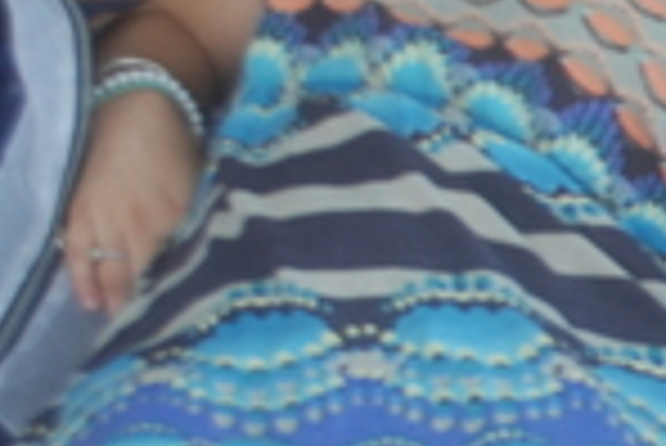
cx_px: 1377
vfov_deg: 6.6
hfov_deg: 9.3
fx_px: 3833
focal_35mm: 207
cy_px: 414
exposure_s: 1/125
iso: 400
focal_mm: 32
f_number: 5.6
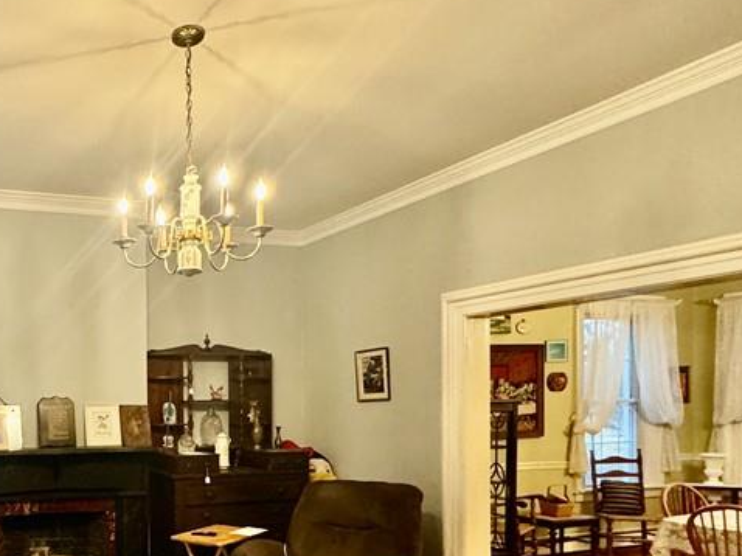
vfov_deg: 45.0
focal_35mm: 30
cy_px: 424
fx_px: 643
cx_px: 53
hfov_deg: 51.7
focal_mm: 2.22
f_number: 2.2
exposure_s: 1/60
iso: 400
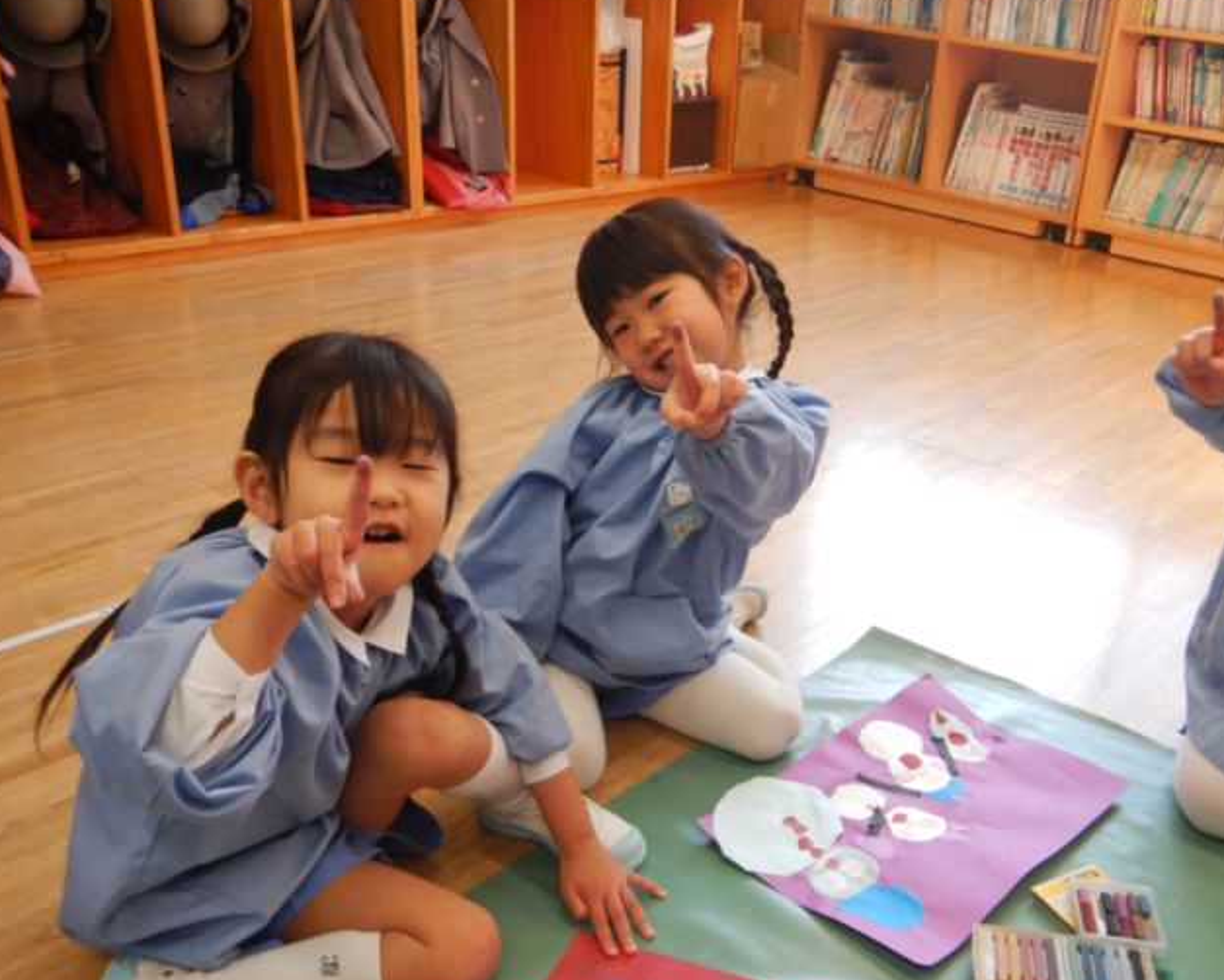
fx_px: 1232
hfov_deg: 51.9
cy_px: 586
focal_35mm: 34
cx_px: 806
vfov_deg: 43.2
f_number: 2.8
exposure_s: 1/80
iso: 125
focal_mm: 4.7
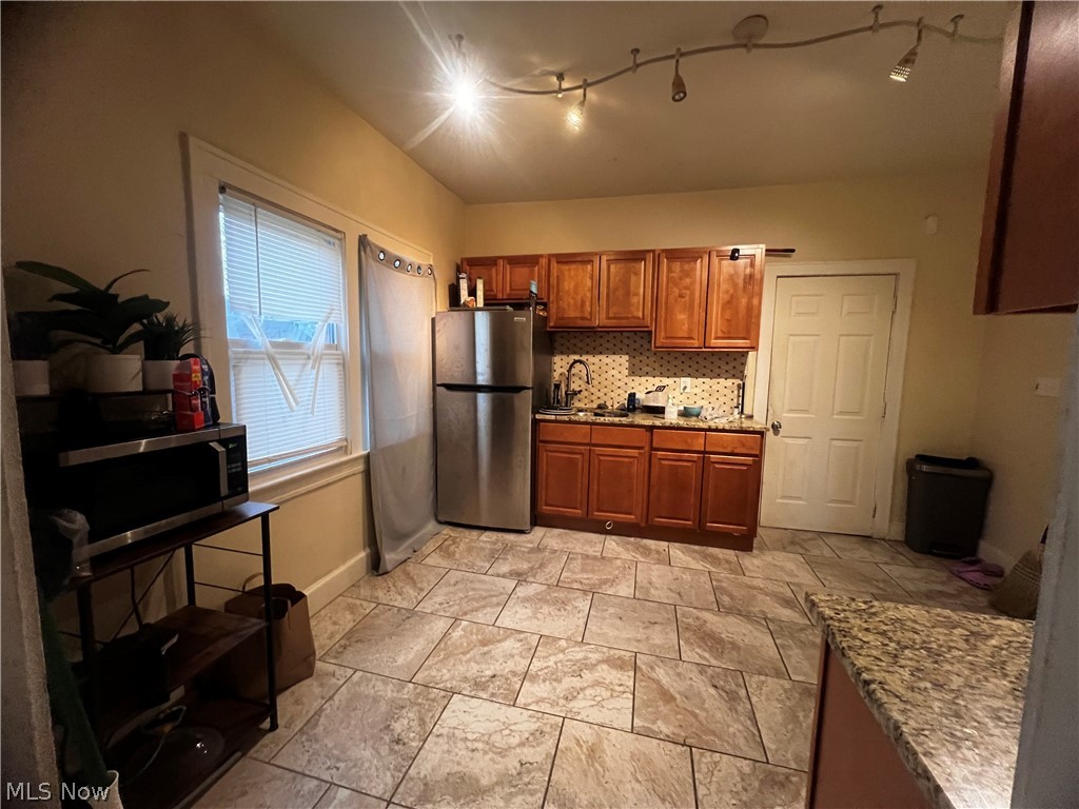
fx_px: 405
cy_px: 404
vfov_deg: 89.9
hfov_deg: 106.2
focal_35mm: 13
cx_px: 540
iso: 800
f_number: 1.8
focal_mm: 1.57
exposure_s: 1/60
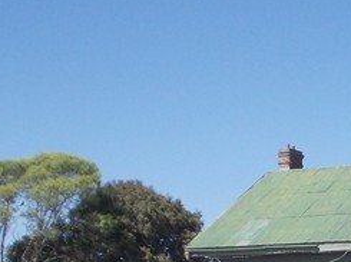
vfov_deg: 12.1
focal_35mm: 119
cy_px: 334
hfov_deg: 16.1
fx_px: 1205
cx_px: 388
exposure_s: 1/250
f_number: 6.2
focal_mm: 5.3
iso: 80
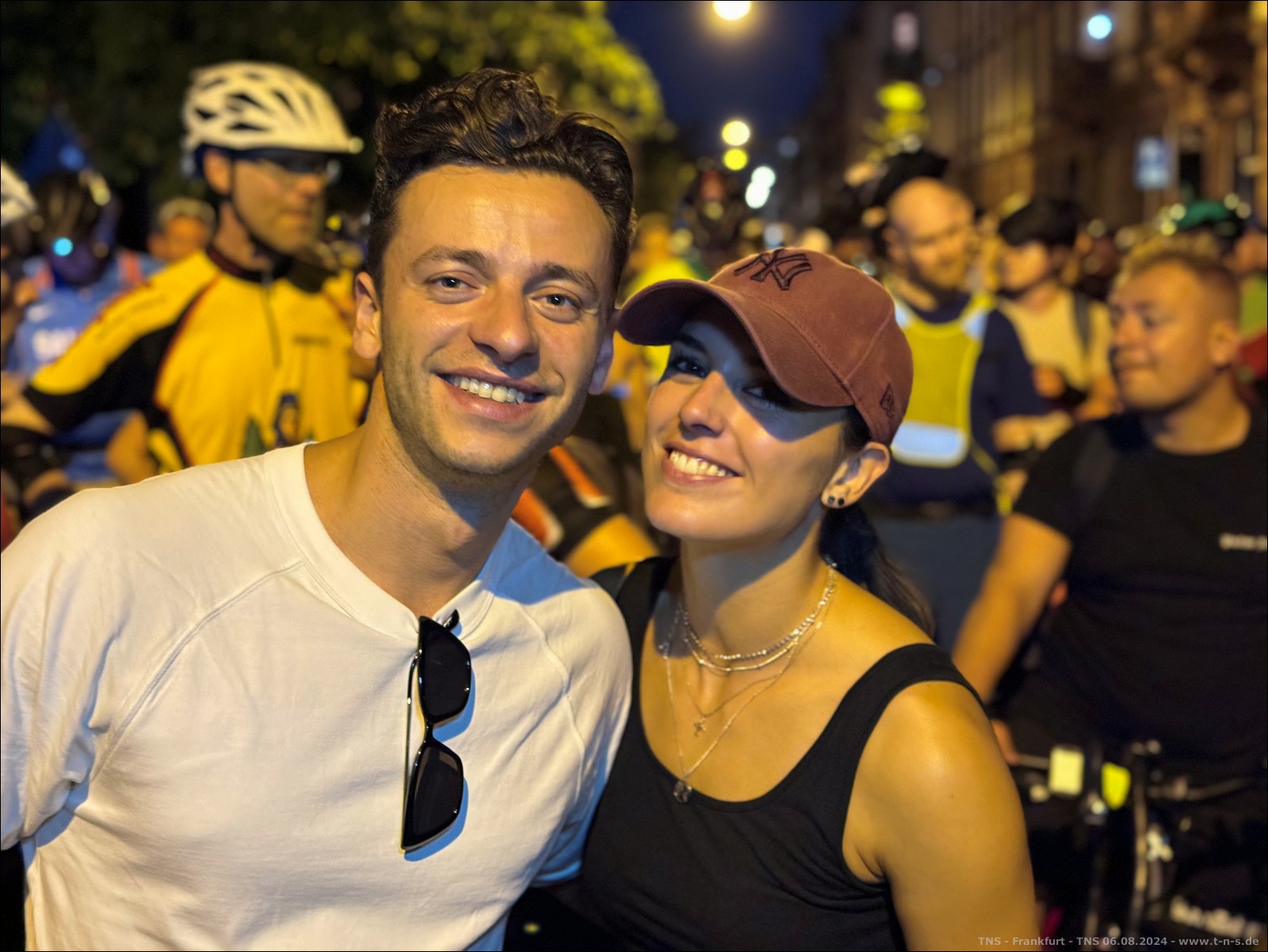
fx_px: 1759
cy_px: 476
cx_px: 634
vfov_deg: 30.3
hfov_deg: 39.6
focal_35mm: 48
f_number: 1.78
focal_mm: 6.76
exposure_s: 1/20
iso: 800
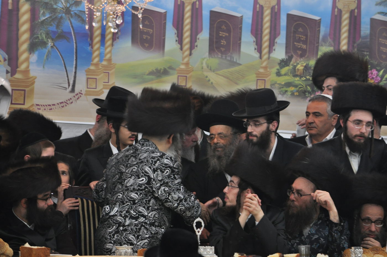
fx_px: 3140
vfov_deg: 4.7
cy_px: 128
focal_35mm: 292
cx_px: 194
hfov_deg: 7.1
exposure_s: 1/80
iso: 1000
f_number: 5.6
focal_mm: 195
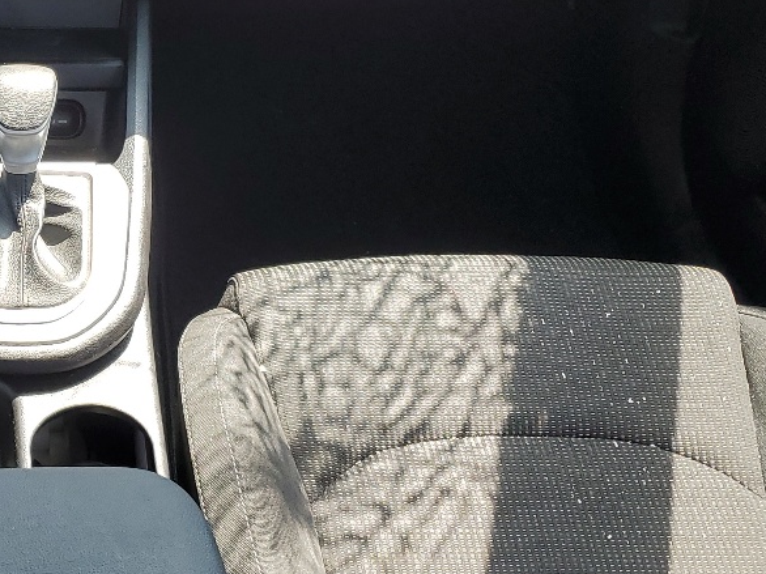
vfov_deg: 20.7
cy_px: 228
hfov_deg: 26.0
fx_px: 1570
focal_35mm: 71
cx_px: -5
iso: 50
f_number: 1.5
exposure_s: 1/278
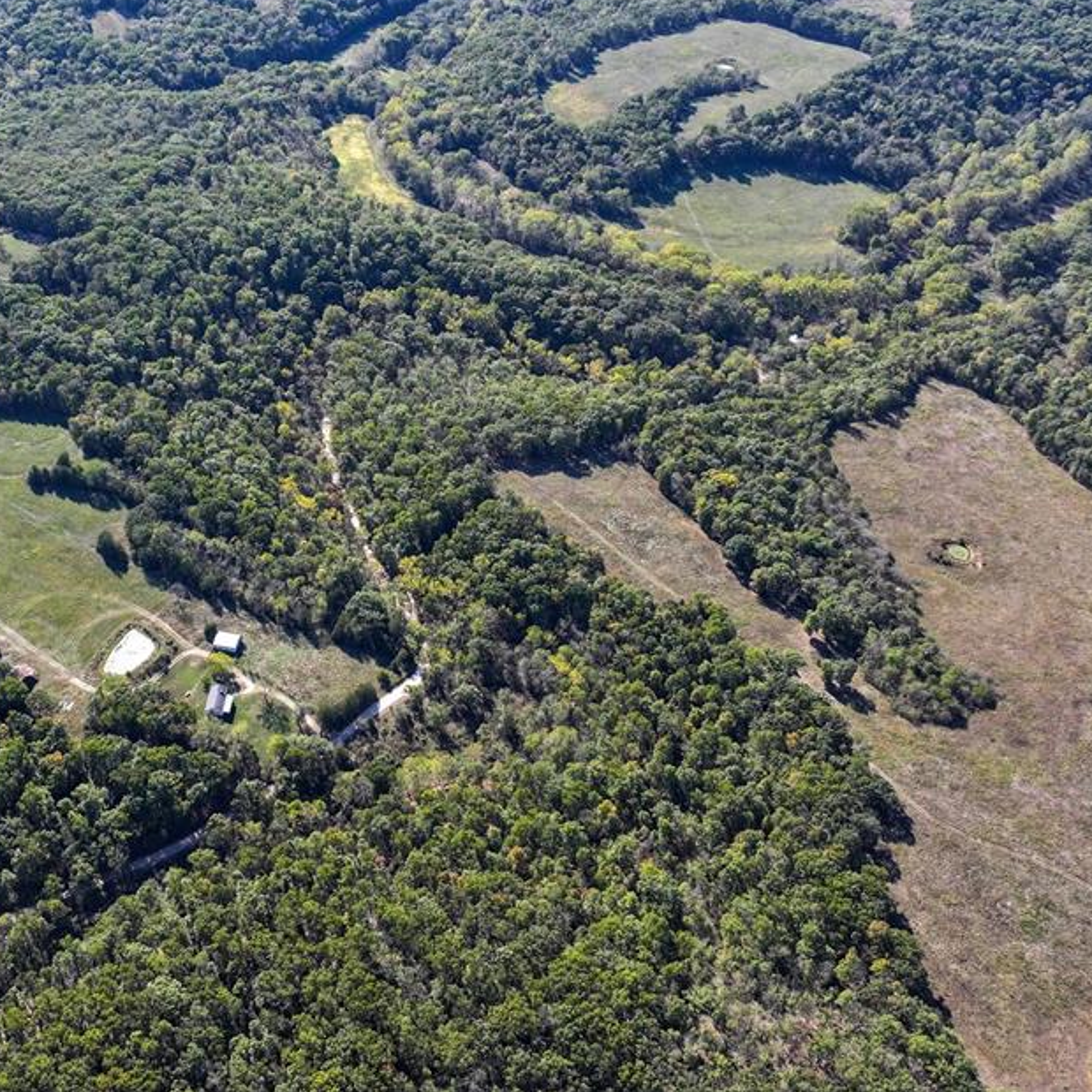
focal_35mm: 35
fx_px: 1249
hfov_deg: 46.6
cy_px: 421
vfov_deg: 46.9
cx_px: 373
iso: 100
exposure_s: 1/1000
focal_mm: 12.29
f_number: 2.8
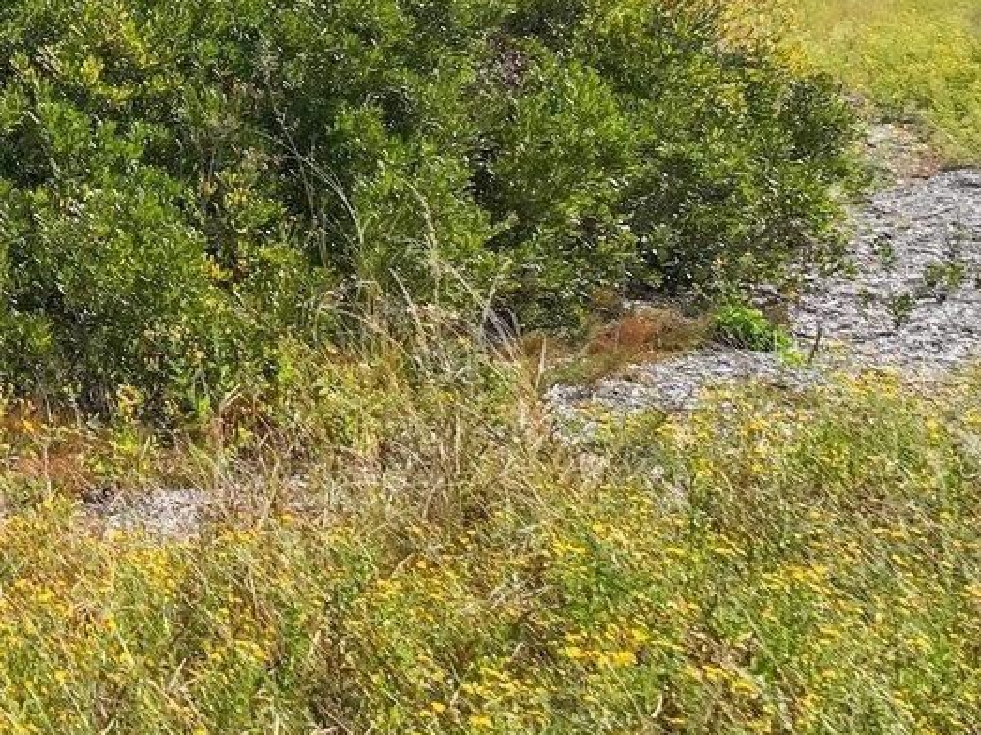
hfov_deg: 18.7
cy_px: -216
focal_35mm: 94
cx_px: -450
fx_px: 2663
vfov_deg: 15.0
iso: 200
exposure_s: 1/5000
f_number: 2.8
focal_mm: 12.29
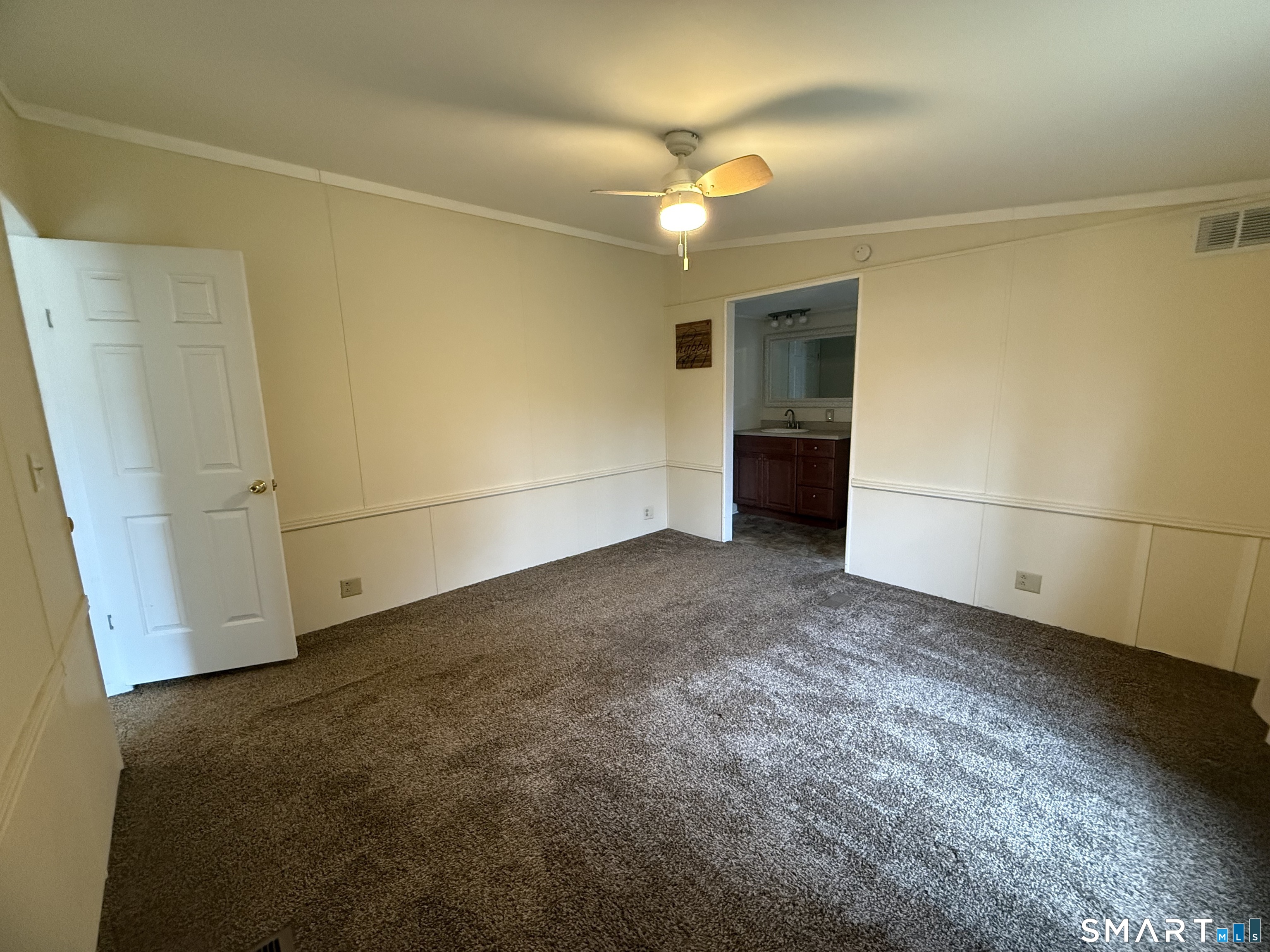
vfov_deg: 85.7
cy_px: 476
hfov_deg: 102.1
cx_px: 635
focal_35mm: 14
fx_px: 514
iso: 800
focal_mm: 2.22
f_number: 2.2
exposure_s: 1/60
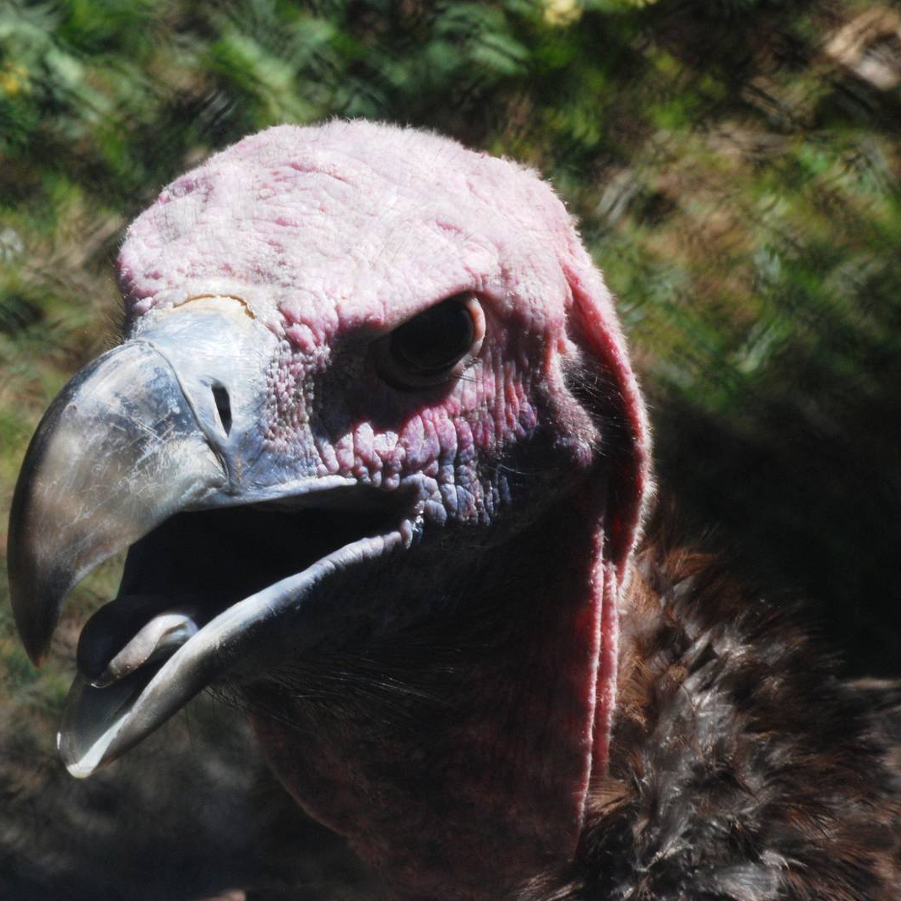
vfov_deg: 6.1
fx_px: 8452
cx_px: 259
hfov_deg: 6.1
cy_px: 451
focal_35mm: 287
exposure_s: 1/160
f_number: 13
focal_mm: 150
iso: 400
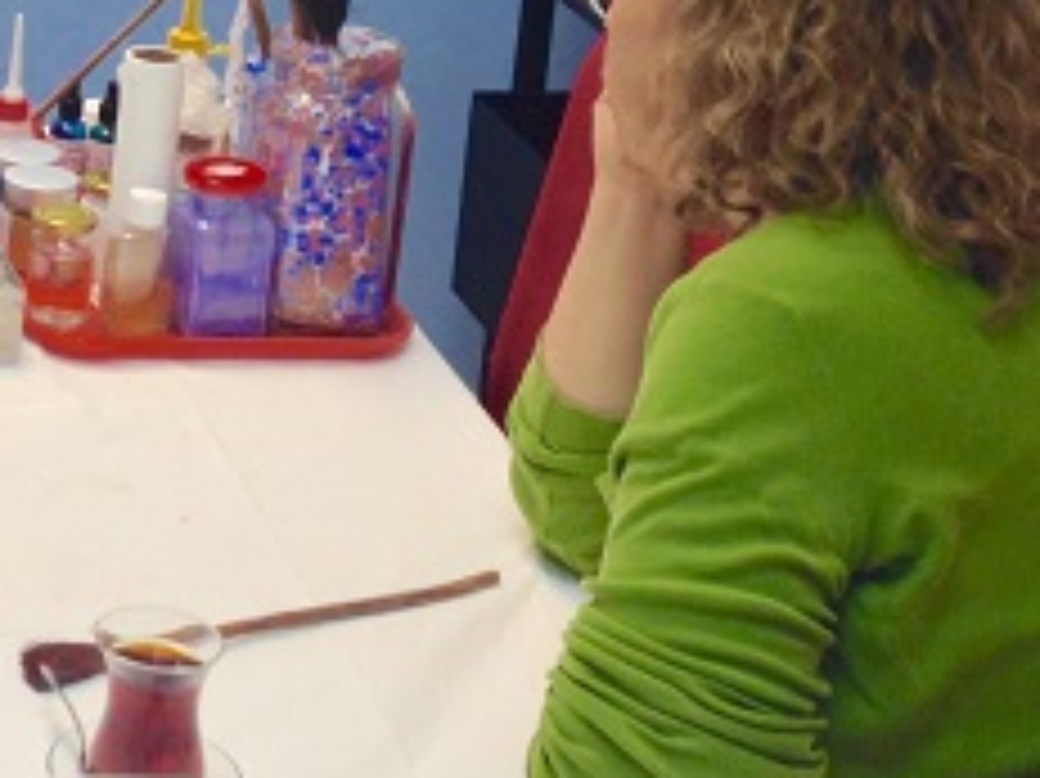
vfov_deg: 15.6
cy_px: 34
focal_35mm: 93
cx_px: -279
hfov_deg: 19.6
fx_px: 2793
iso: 50
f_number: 2.4
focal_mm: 4.12
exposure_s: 1/24
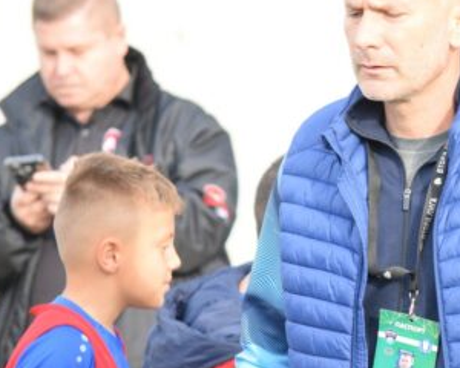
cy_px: 83
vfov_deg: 3.4
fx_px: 6235
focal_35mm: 458
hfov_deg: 4.2
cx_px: 342
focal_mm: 155
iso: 1600
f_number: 5
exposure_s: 1/1000
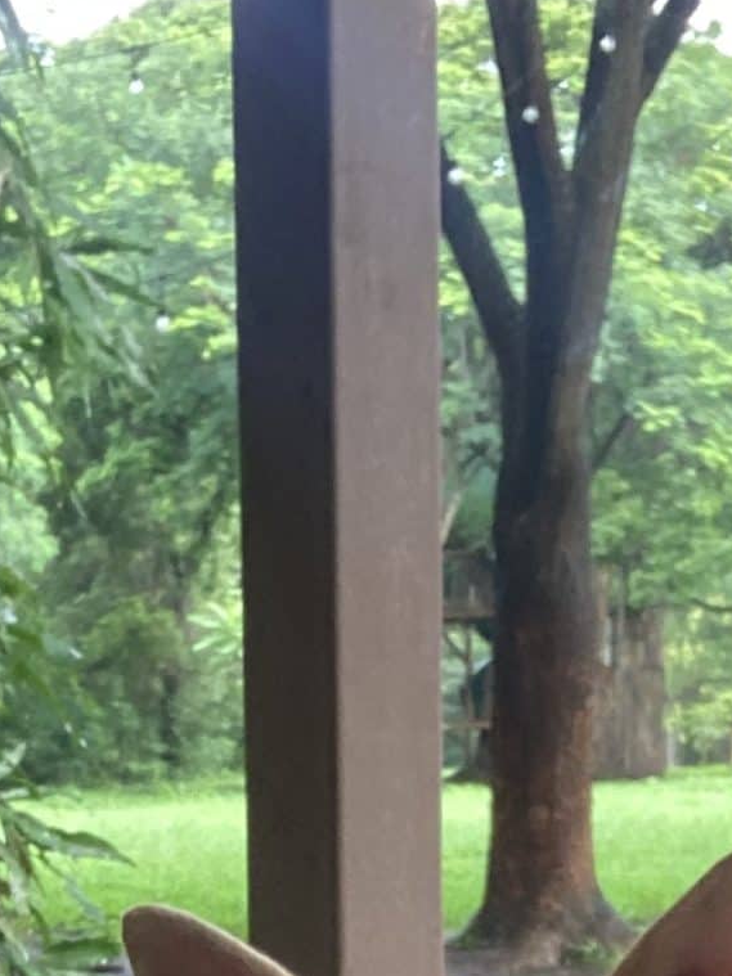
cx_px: 264
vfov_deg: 17.1
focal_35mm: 108
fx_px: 3046
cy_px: 1272
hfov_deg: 13.7
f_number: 2.2
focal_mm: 2.87
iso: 125
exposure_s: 1/60
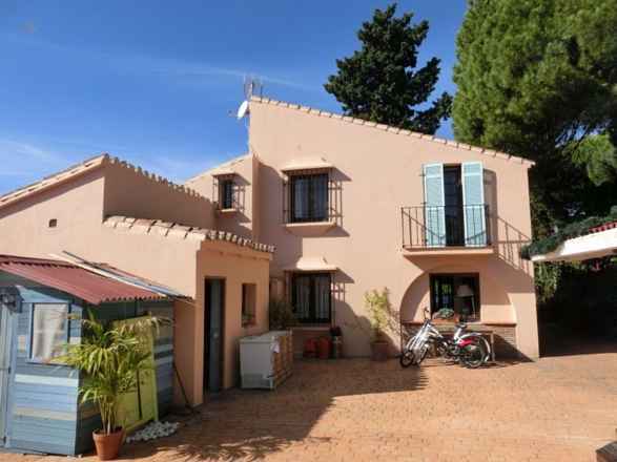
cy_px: 231
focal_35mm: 24
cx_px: 308
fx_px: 428
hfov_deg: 71.6
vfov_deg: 56.8
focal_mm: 4.24
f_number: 7.9
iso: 80
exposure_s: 1/250
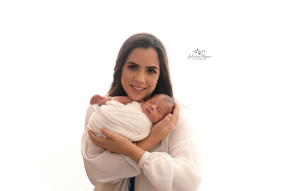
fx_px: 278
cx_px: 143
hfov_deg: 54.4
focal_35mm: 35
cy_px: 96
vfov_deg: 37.9
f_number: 4
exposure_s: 1/125
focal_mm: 35
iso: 200
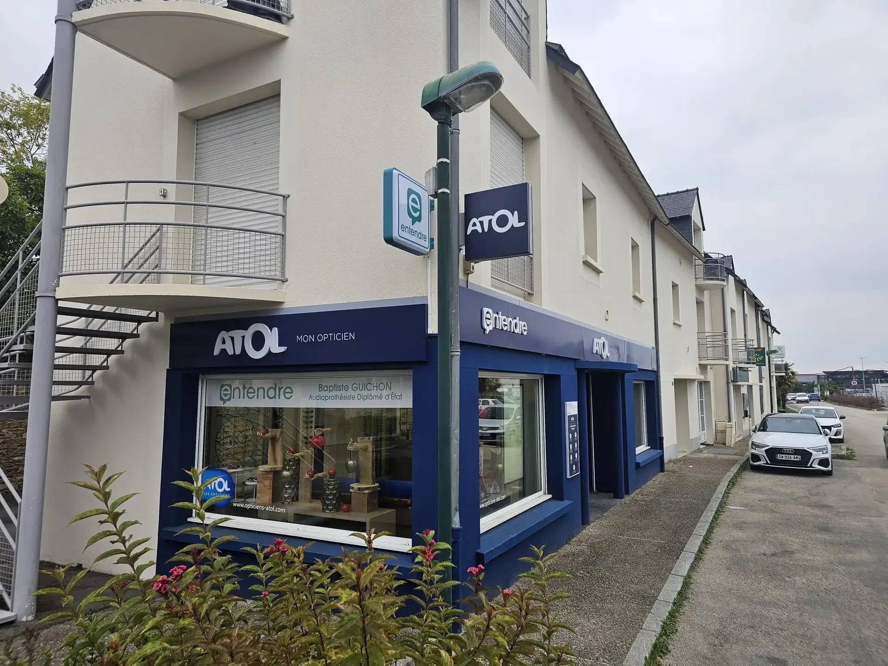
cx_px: 444
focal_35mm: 23
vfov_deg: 58.9
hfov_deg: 73.9
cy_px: 333
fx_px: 590
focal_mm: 6.3
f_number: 1.7
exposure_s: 1/180
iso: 25
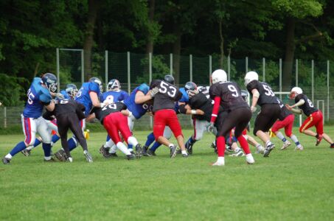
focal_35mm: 165
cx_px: 167
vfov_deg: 8.3
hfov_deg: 12.5
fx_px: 1528
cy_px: 110
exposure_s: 1/800
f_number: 4.2
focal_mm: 110
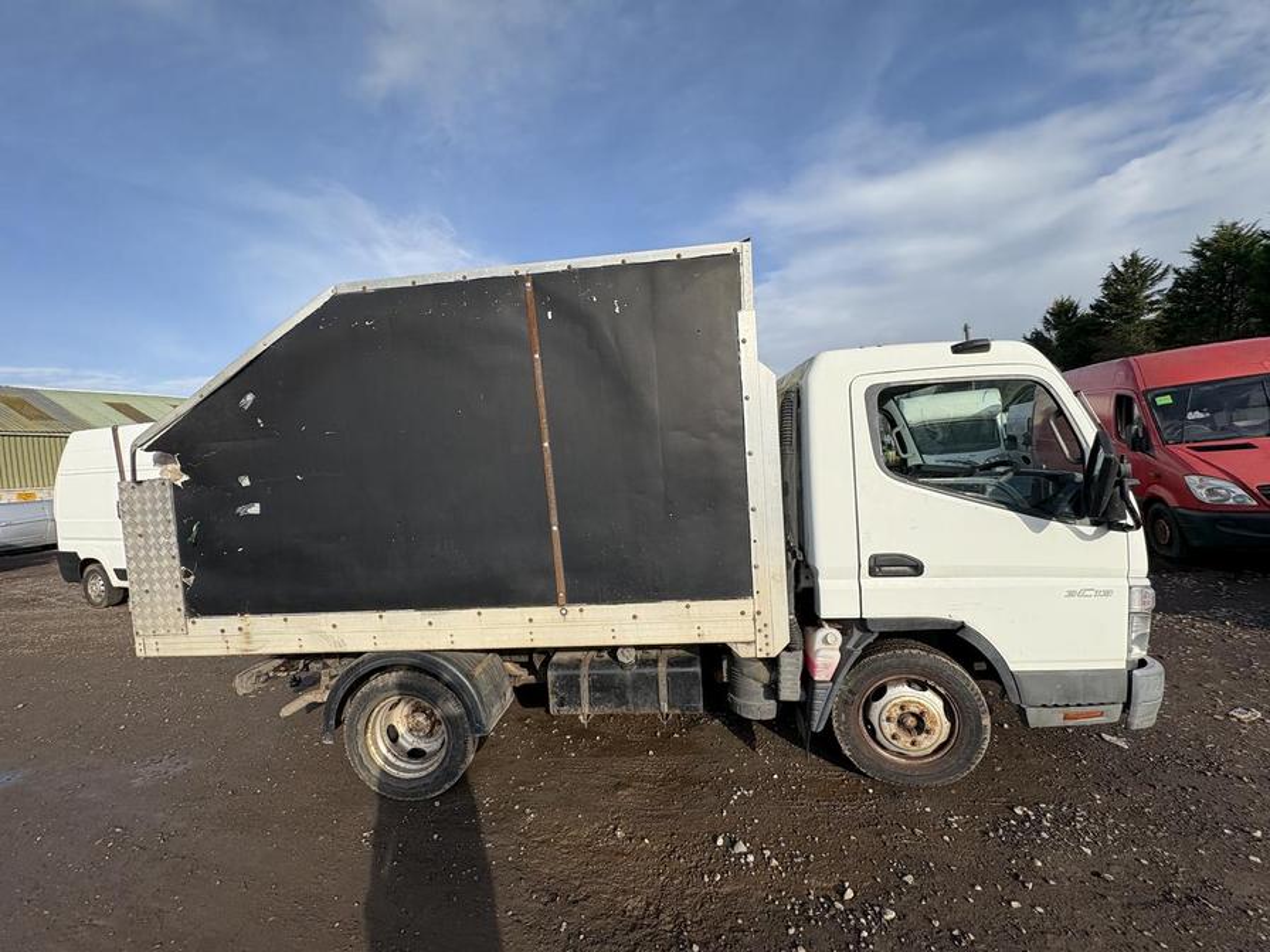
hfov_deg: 102.1
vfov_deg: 85.7
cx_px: 635
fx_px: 514
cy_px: 476
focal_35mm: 14
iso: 40
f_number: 2.2
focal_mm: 2.22
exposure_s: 1/1449
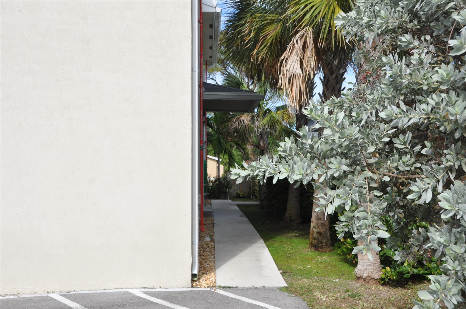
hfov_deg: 41.2
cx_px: 233
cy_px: 154
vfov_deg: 28.0
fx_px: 621
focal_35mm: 48
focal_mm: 32
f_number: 9
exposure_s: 1/320
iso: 200
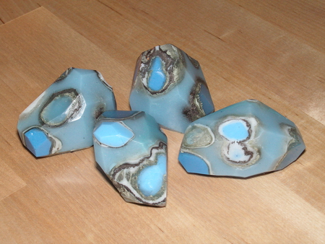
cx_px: 162
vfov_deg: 21.6
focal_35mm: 68
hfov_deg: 28.5
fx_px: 639
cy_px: 122
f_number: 4.8
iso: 100
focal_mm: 11.4
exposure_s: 1/250
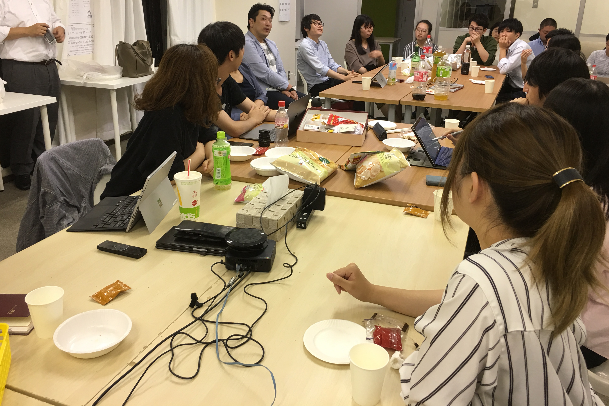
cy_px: 173
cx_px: 311
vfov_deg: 42.2
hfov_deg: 60.3
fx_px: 524
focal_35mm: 31
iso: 25
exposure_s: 1/15
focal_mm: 4.15
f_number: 2.2
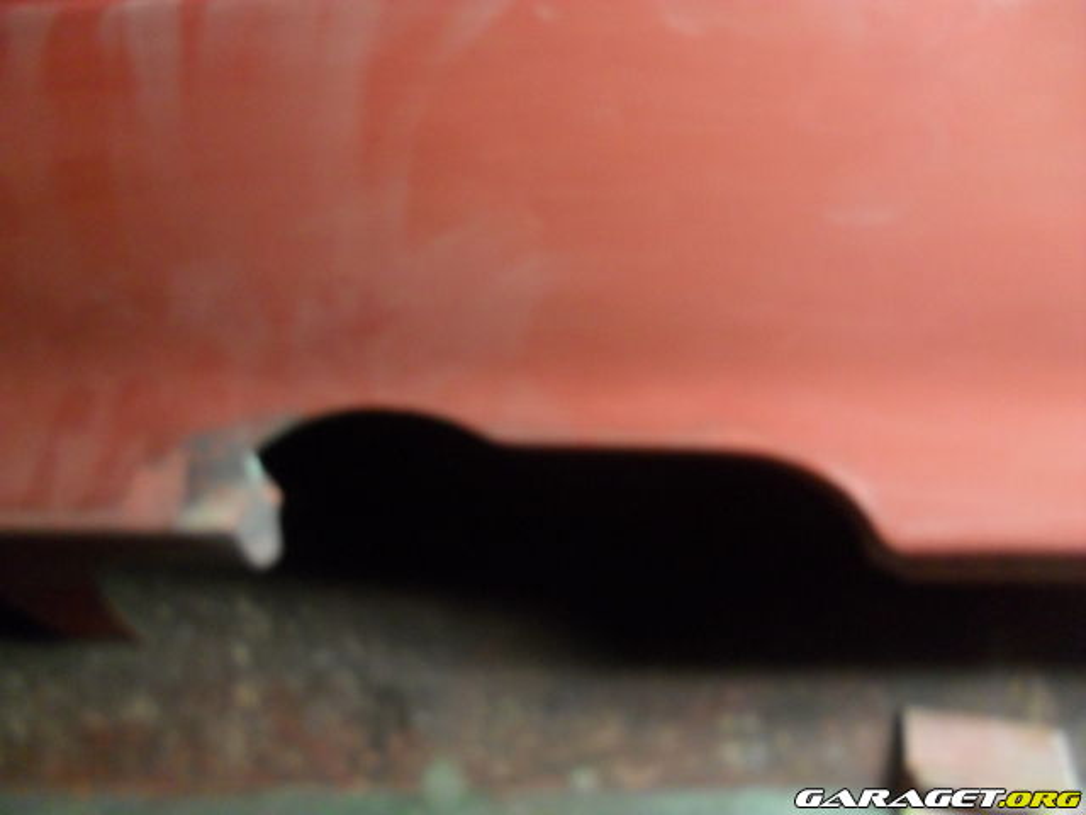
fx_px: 1098
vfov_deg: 40.7
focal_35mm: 35
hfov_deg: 52.6
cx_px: 543
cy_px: 408
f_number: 3.2
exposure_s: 1/15
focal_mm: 6.3
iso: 400
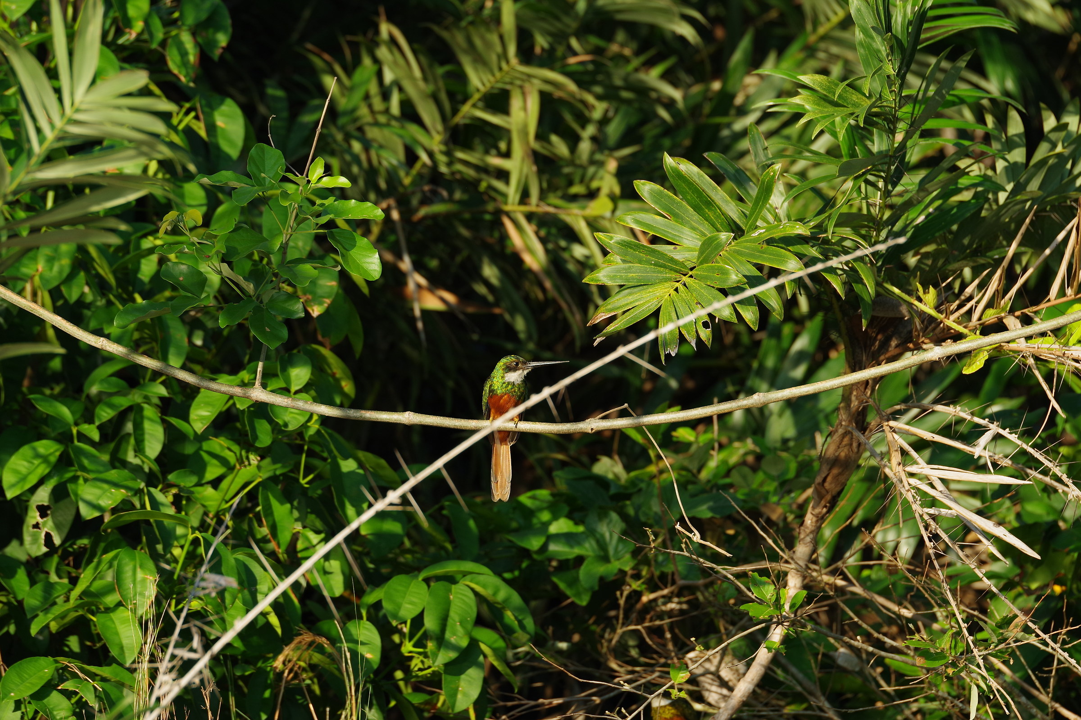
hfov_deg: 6.9
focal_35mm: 300
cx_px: 540
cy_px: 360
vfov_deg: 4.6
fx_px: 9006
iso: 200
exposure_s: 1/500
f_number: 4.5
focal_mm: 200
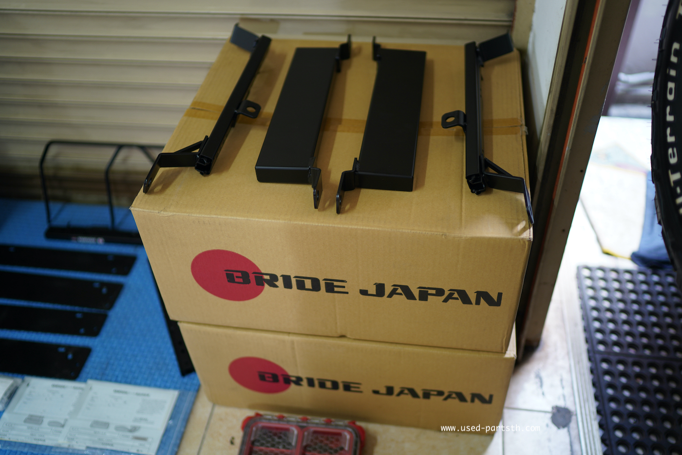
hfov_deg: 54.4
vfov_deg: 37.9
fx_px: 663
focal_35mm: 35
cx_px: 341
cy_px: 228
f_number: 1.4
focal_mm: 35
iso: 160
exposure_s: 1/40
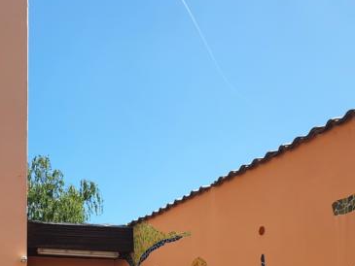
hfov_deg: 31.2
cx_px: -3
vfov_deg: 24.2
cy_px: 282
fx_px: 585
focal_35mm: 57
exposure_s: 1/872
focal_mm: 4.32
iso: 50
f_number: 2.4
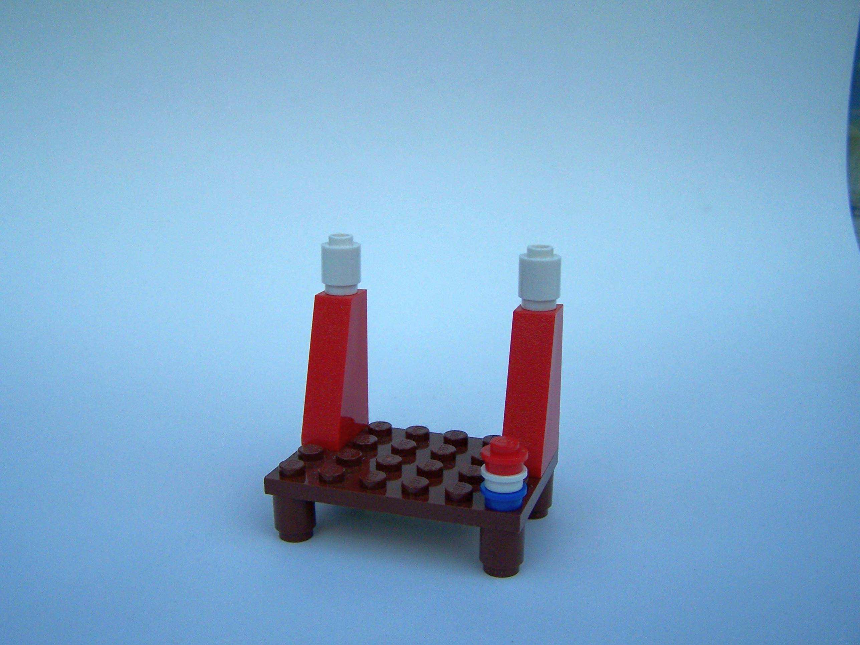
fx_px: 944
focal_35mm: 38
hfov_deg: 49.0
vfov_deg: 37.7
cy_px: 322
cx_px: 430
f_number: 2.8
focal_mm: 6.3
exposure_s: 1/250
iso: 80
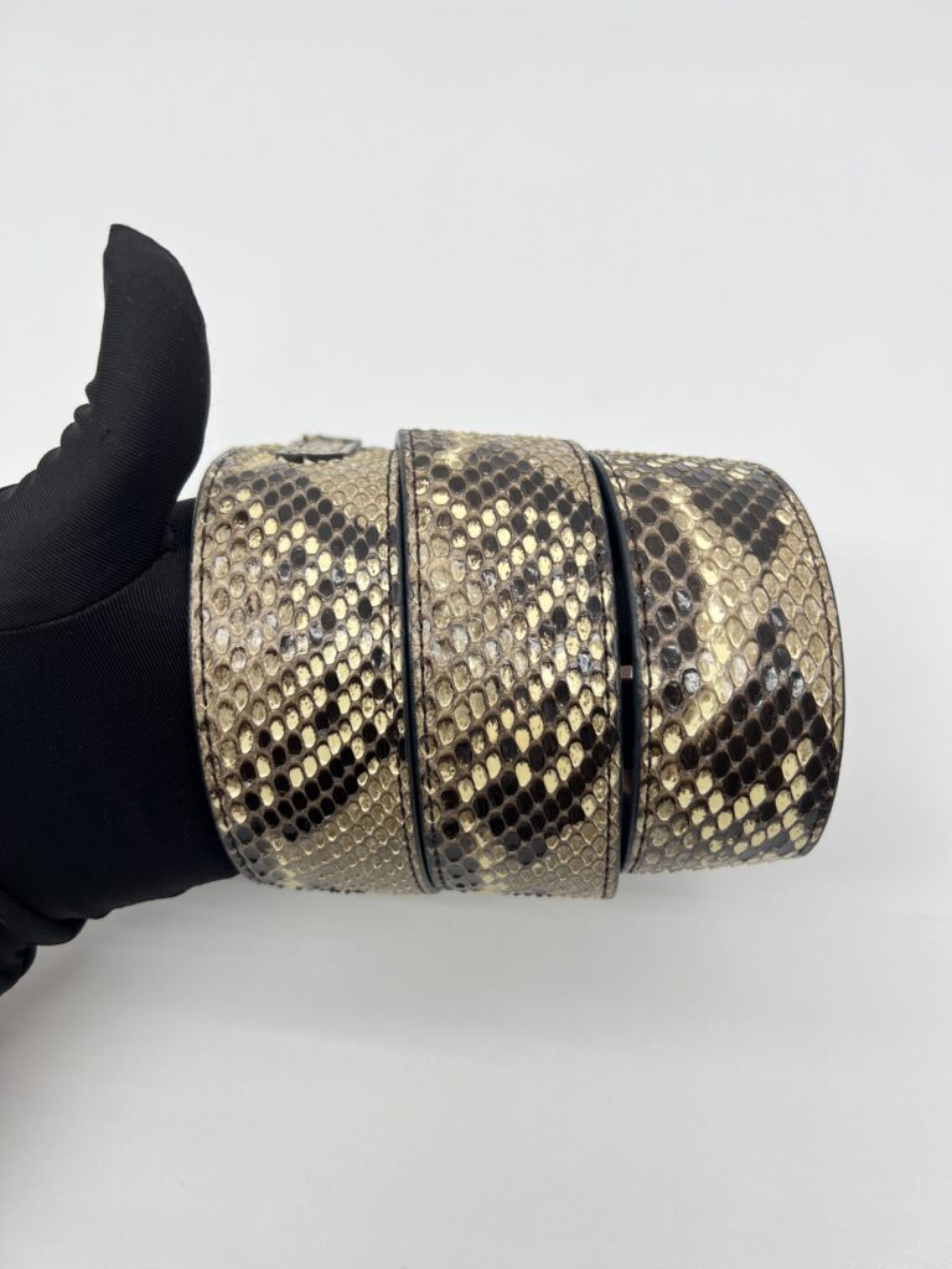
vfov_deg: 67.3
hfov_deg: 53.1
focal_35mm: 26
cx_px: 476
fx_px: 953
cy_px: 634
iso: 32
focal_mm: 5.7
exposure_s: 1/143
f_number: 1.5
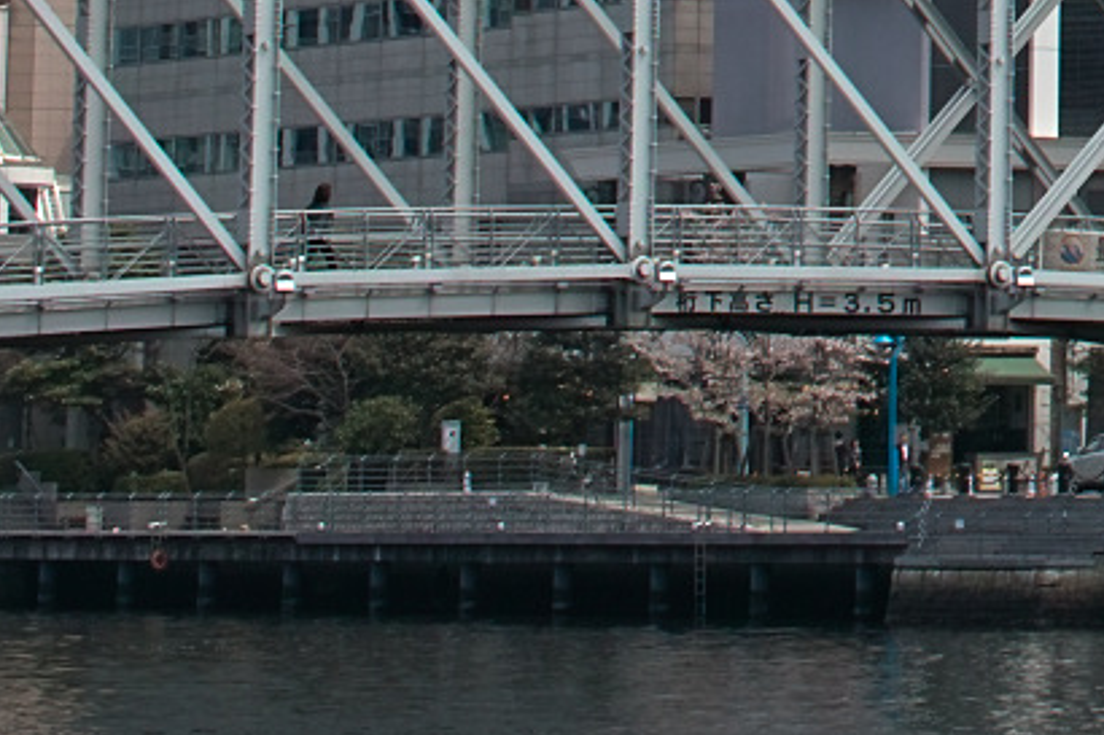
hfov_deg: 7.5
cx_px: 2149
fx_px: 8092
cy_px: -1448
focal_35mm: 264
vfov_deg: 5.0
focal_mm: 24.2
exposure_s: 1/160
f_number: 5.6
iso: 50
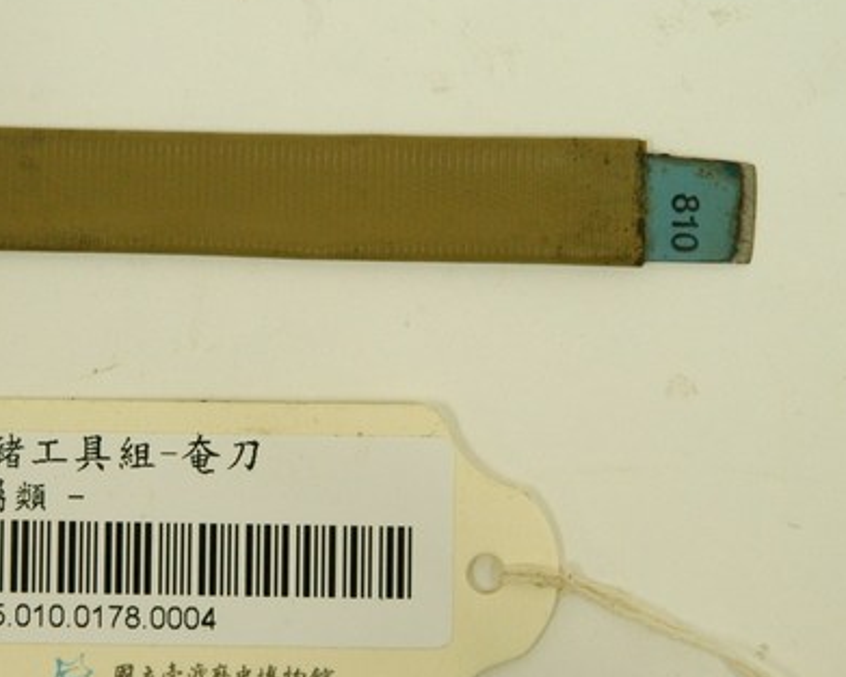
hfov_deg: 11.9
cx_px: 199
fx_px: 4032
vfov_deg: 9.6
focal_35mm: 161
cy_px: 323
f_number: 8
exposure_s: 1/20
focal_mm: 70
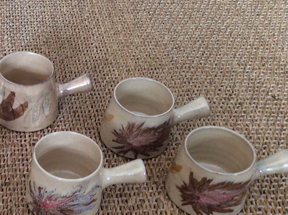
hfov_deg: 30.1
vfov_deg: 23.9
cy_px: 143
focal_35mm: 61
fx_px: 507
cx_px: 19
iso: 50
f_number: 2.4
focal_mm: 3.3
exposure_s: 1/25
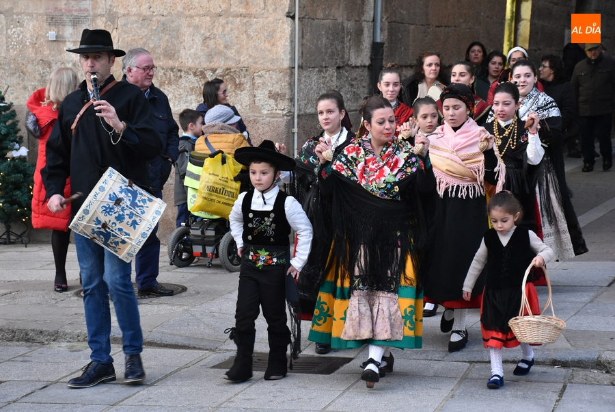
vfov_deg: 15.2
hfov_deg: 22.6
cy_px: 206
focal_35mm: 90
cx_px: 308
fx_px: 1539
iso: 1800
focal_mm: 60
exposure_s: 1/125
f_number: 5
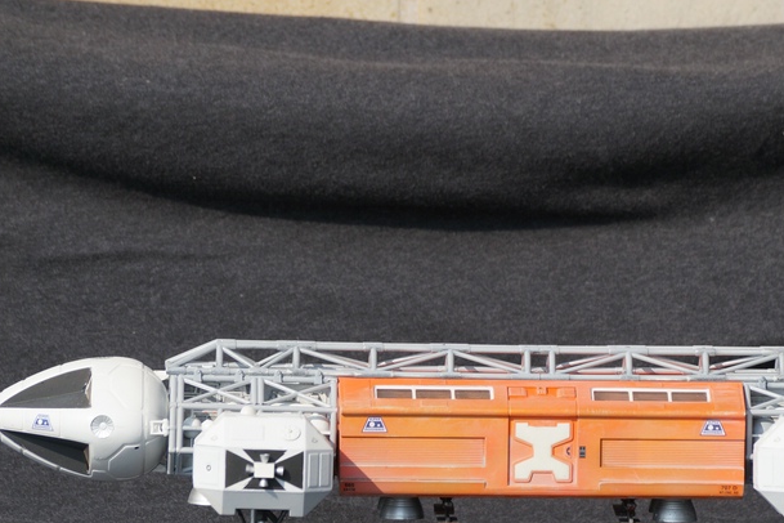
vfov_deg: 3.1
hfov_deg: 4.7
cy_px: 428
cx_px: 516
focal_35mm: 443
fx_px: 9647
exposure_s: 1/400
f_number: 5.6
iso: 100
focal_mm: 180
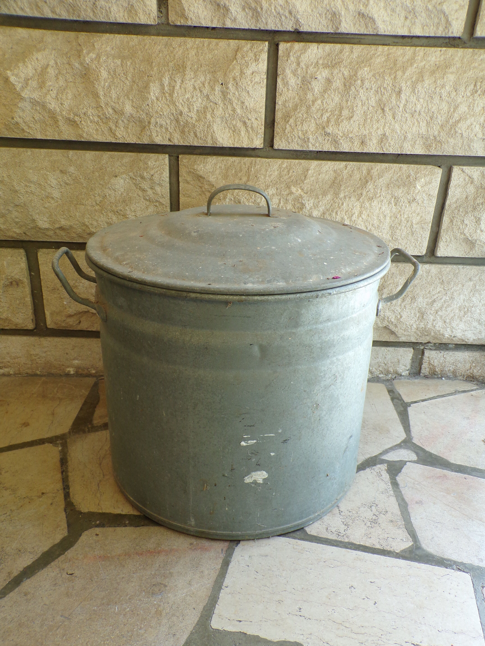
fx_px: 523
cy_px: 323
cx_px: 242
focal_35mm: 28
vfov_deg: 63.4
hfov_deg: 49.7
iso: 116
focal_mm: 5
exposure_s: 1/34
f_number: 3.1
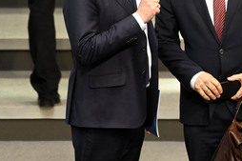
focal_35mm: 727
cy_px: 20
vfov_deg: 1.9
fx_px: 4884
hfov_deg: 2.8
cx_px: 178
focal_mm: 410
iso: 10000
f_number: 5.6
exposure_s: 1/400
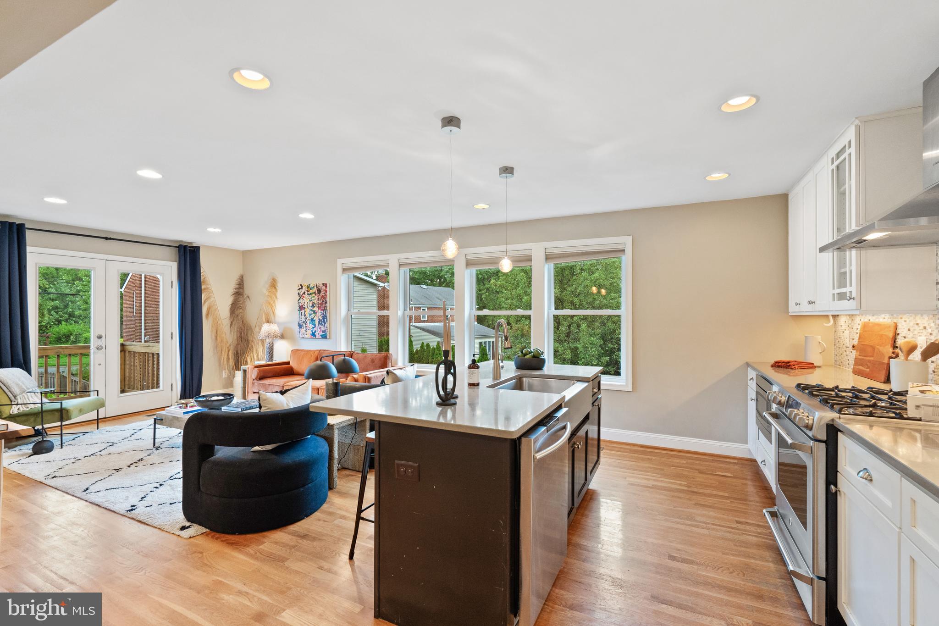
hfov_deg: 96.7
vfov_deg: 73.7
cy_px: 313
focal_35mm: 16
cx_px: 470
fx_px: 417
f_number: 5.6
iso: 1600
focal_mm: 16
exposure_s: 1/13
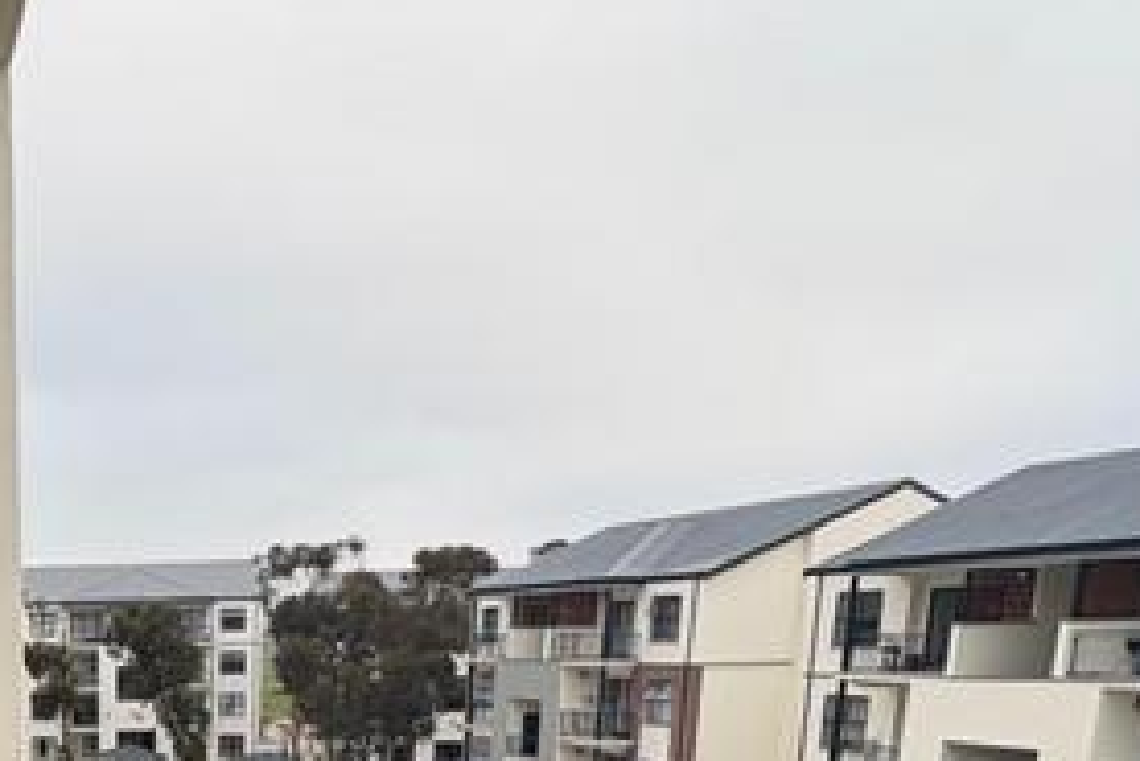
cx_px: 12
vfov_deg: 27.4
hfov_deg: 40.8
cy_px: 950
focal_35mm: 42
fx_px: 1331
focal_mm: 2.22
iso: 64
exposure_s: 1/99
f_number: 2.2
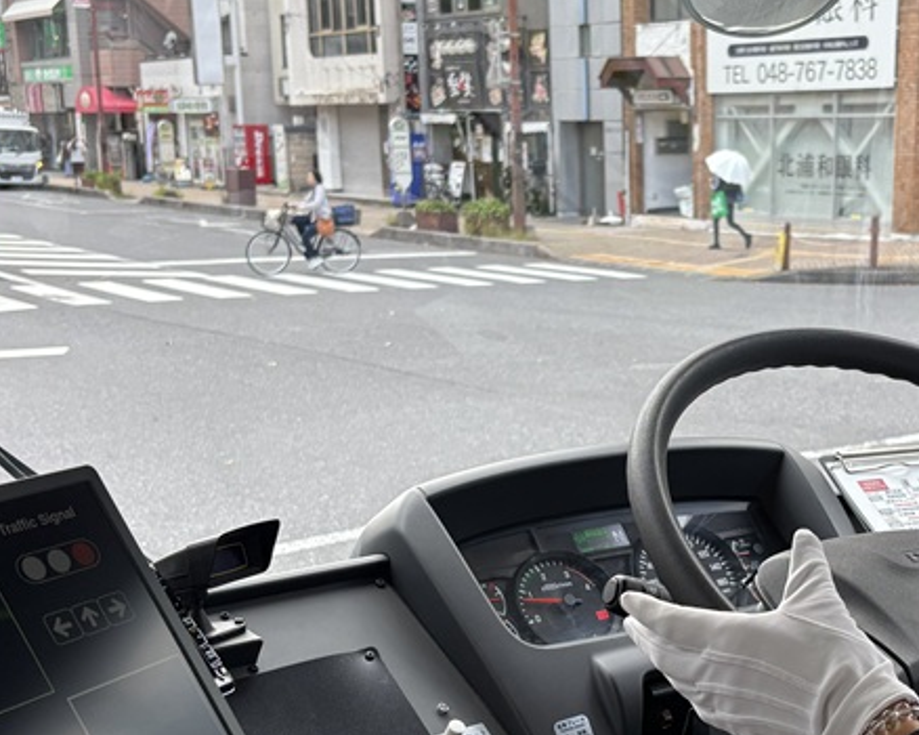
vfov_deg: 26.1
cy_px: 475
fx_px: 1577
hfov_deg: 31.9
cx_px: 692
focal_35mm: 58
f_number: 1.6
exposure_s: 1/242
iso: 40
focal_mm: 5.96
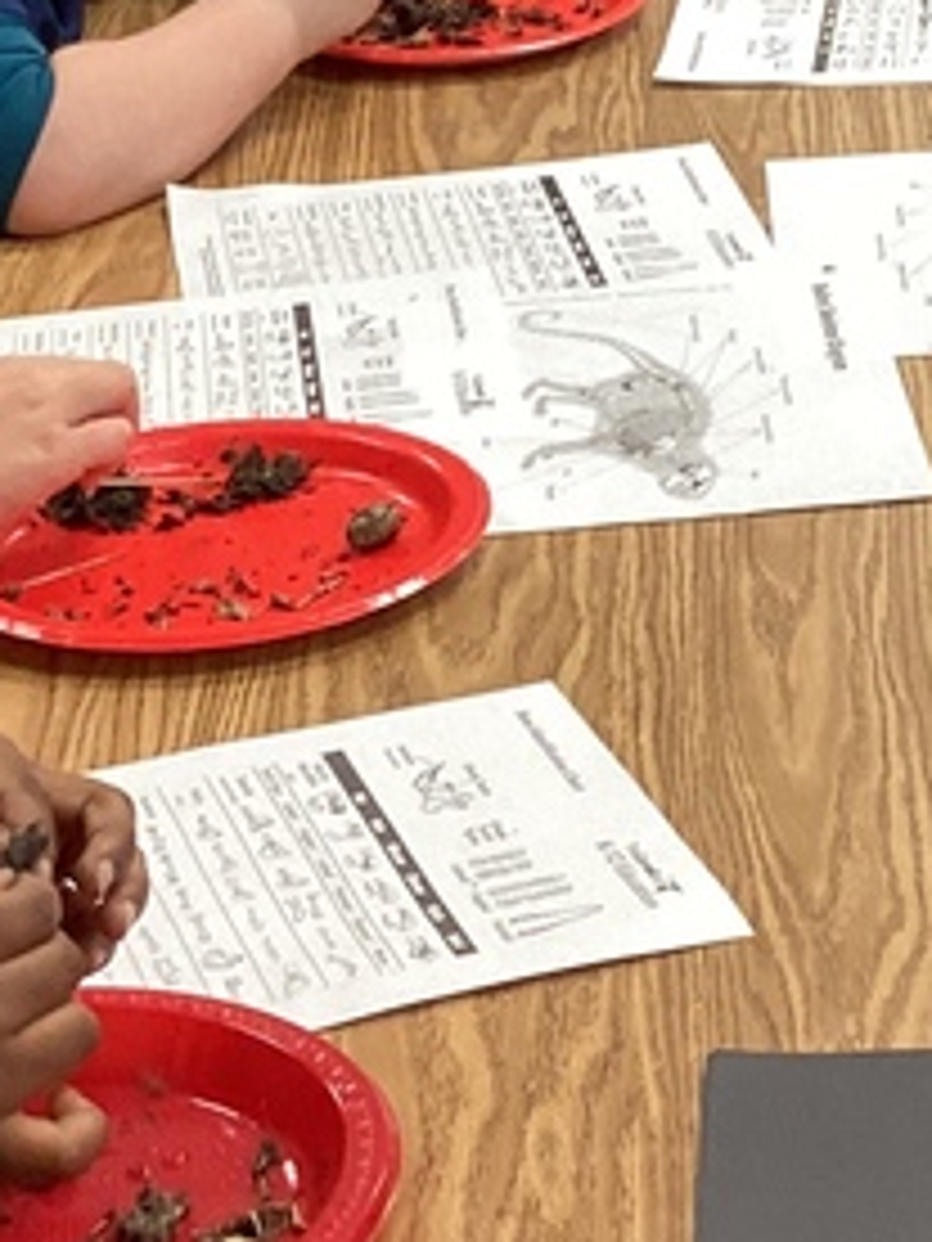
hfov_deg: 12.8
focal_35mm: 115
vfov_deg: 16.6
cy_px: -90
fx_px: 4128
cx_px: 801
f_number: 2.4
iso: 125
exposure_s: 1/50
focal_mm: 3.3
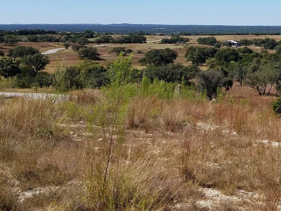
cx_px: 257
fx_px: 471
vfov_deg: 24.5
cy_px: 22
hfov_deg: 31.6
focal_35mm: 58
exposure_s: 1/3184
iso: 50
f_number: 1.7
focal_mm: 4.2
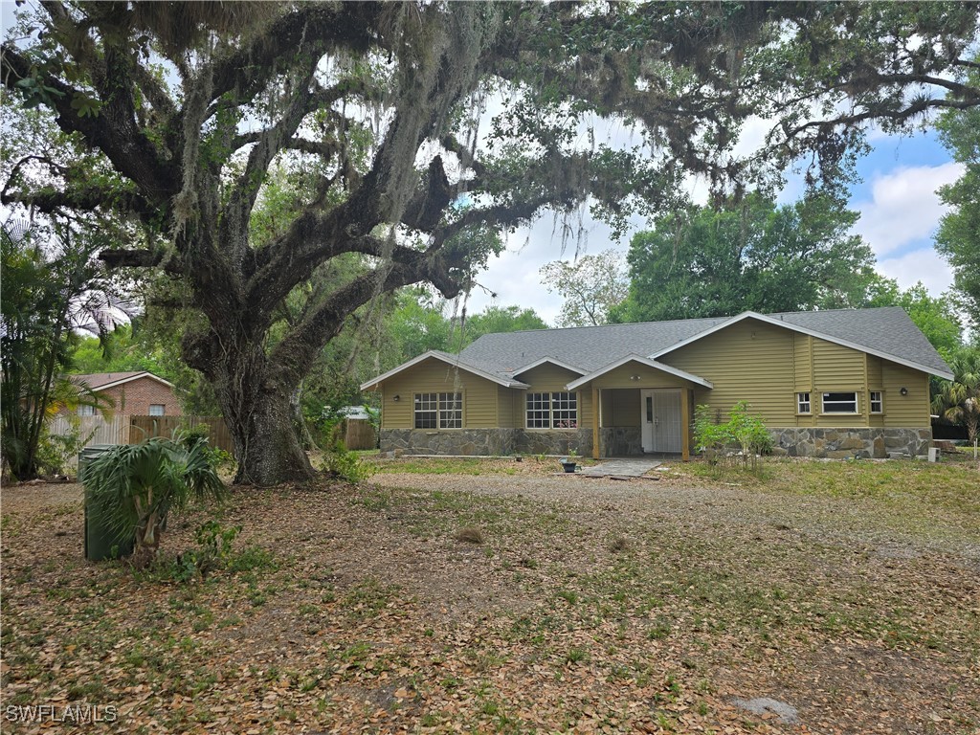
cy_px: 368
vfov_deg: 58.9
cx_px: 490
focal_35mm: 23
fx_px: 651
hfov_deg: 73.9
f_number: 1.7
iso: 12
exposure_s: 1/411
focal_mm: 6.3
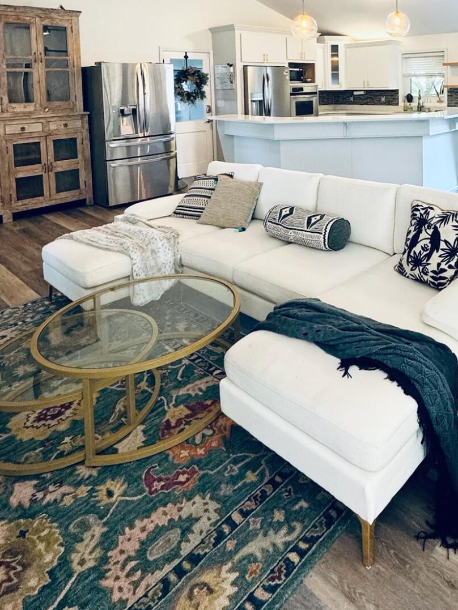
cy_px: 113
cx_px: 349
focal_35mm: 26
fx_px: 459
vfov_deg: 61.2
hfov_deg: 50.6
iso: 320
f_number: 2.2
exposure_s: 1/60
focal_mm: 2.22
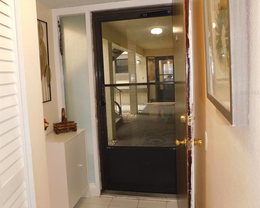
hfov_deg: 58.8
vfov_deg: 48.4
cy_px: 92
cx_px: 130
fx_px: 231
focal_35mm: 30
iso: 200
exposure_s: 1/30
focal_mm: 4
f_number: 3
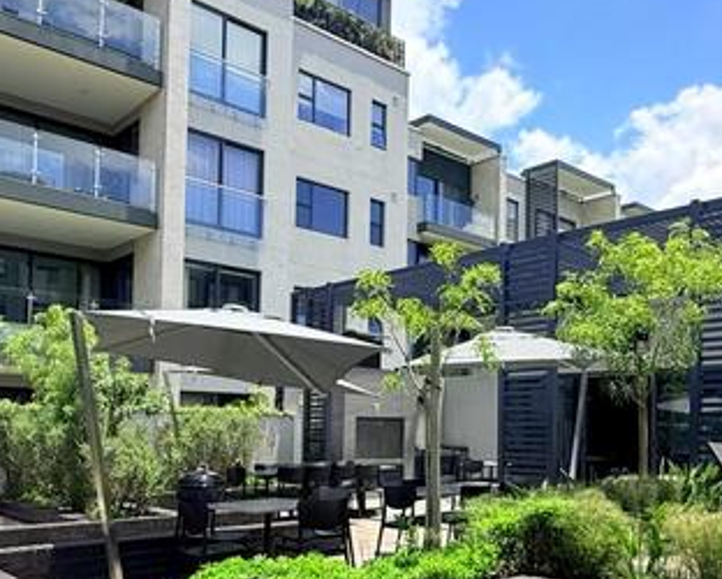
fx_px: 748
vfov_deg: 41.5
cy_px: 401
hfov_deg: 49.9
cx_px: 518
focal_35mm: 35
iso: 80
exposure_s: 1/1795
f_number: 2.2
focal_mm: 2.22
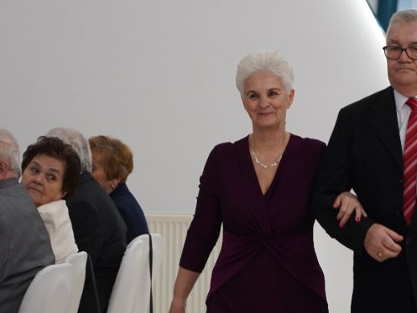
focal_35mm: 253
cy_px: 213
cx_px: 229
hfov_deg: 7.8
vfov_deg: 5.9
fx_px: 3047
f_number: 4
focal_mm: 105
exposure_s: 1/125
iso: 1250
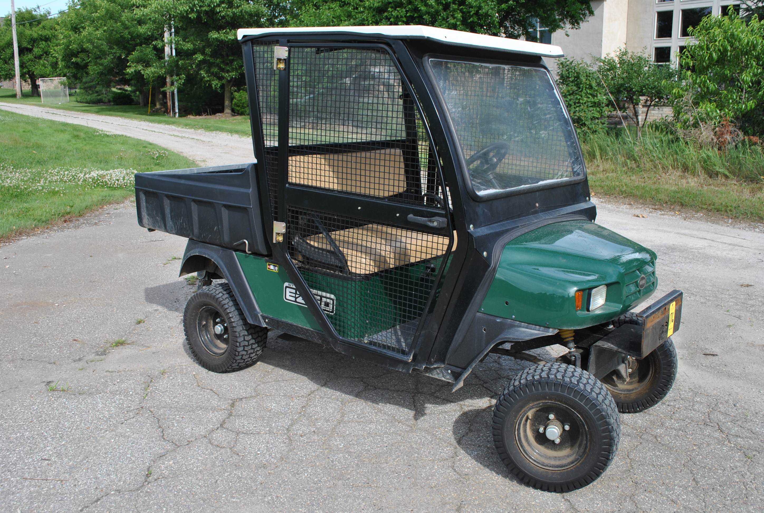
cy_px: 256
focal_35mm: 33
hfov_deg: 57.1
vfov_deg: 40.1
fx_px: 702
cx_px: 382
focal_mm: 22
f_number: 6.3
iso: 100
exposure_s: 1/160
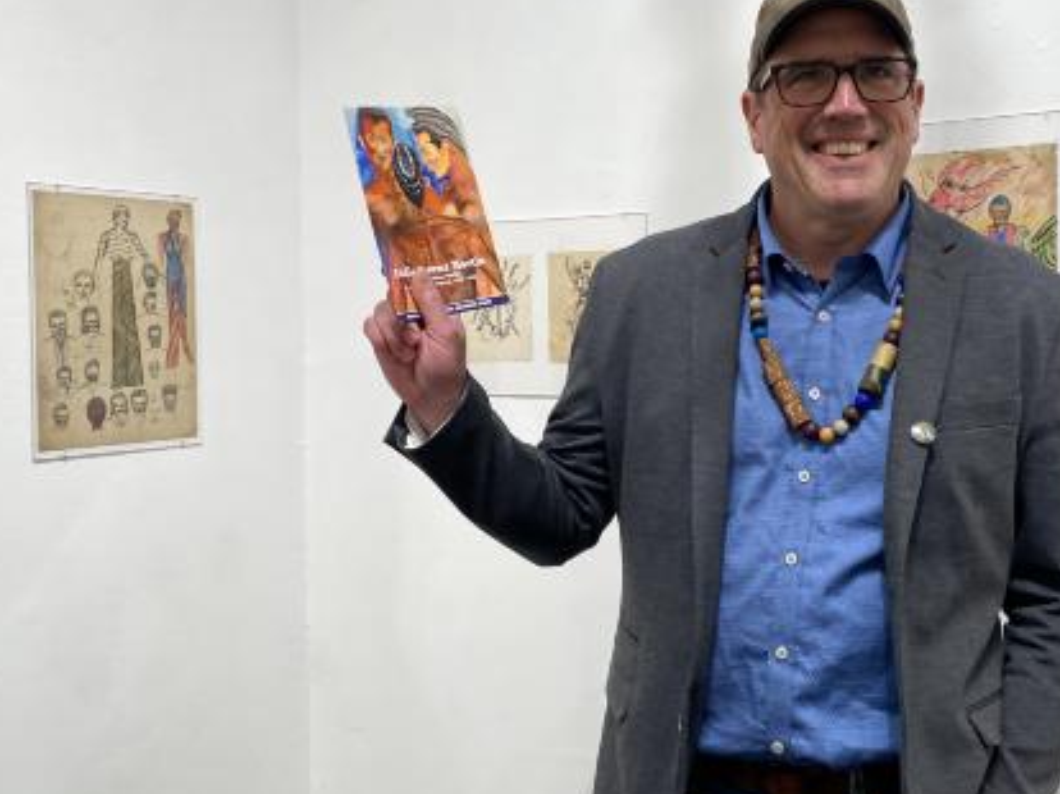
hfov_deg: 42.3
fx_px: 1347
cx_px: 714
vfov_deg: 32.8
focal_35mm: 44
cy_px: 355
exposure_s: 1/120
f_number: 1.8
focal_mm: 4.25
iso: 50
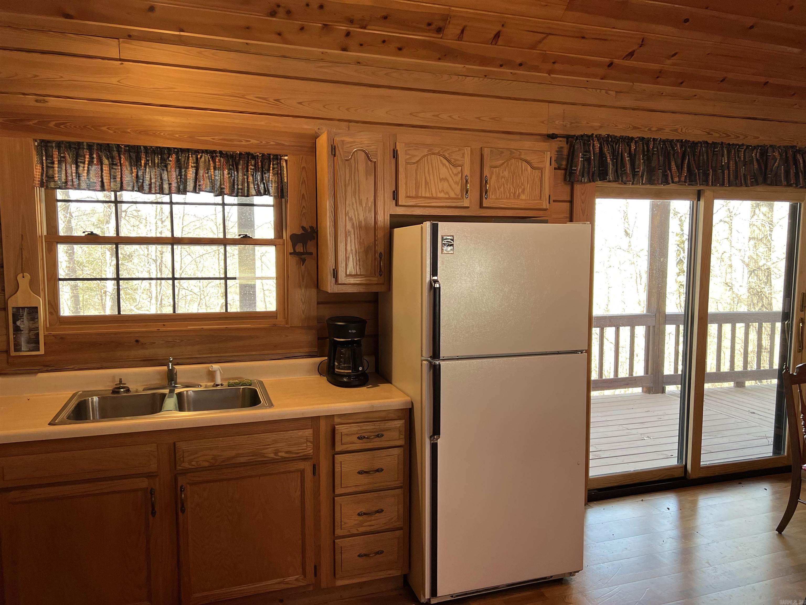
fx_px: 605
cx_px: 403
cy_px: 302
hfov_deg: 67.3
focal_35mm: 26
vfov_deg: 53.1
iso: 125
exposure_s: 1/120
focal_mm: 5.7
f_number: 1.5
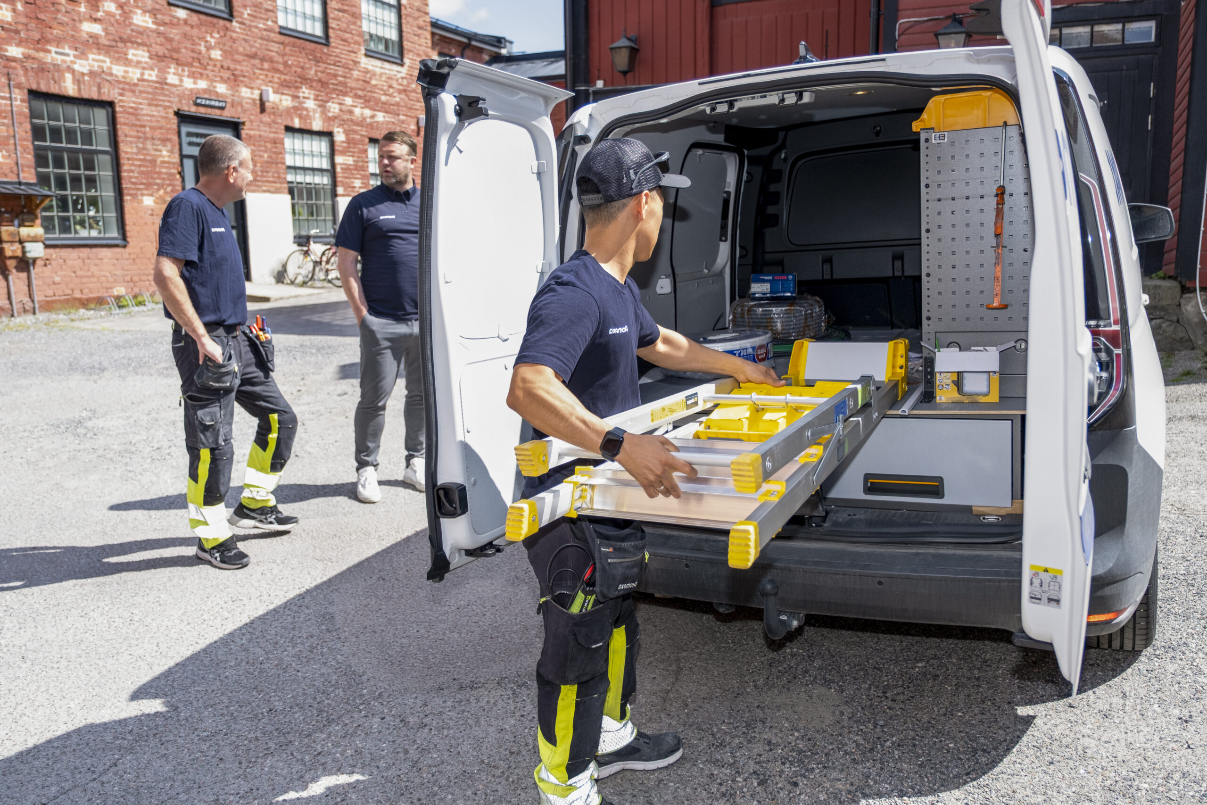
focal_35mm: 29
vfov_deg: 45.0
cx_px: 604
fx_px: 972
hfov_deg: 63.7
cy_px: 402
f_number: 2.8
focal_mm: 19.4
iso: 400
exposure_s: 1/2200
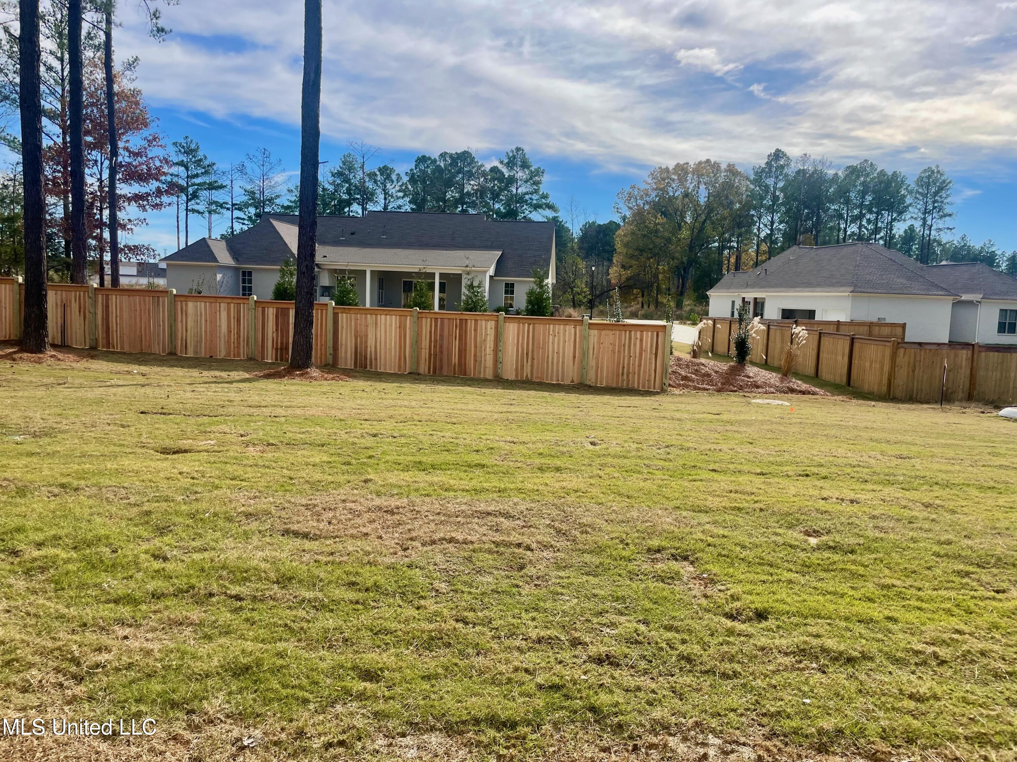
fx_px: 764
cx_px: 508
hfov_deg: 67.3
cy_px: 381
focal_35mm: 26
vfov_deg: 53.1
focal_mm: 4.2
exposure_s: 1/3861
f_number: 1.6
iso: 32
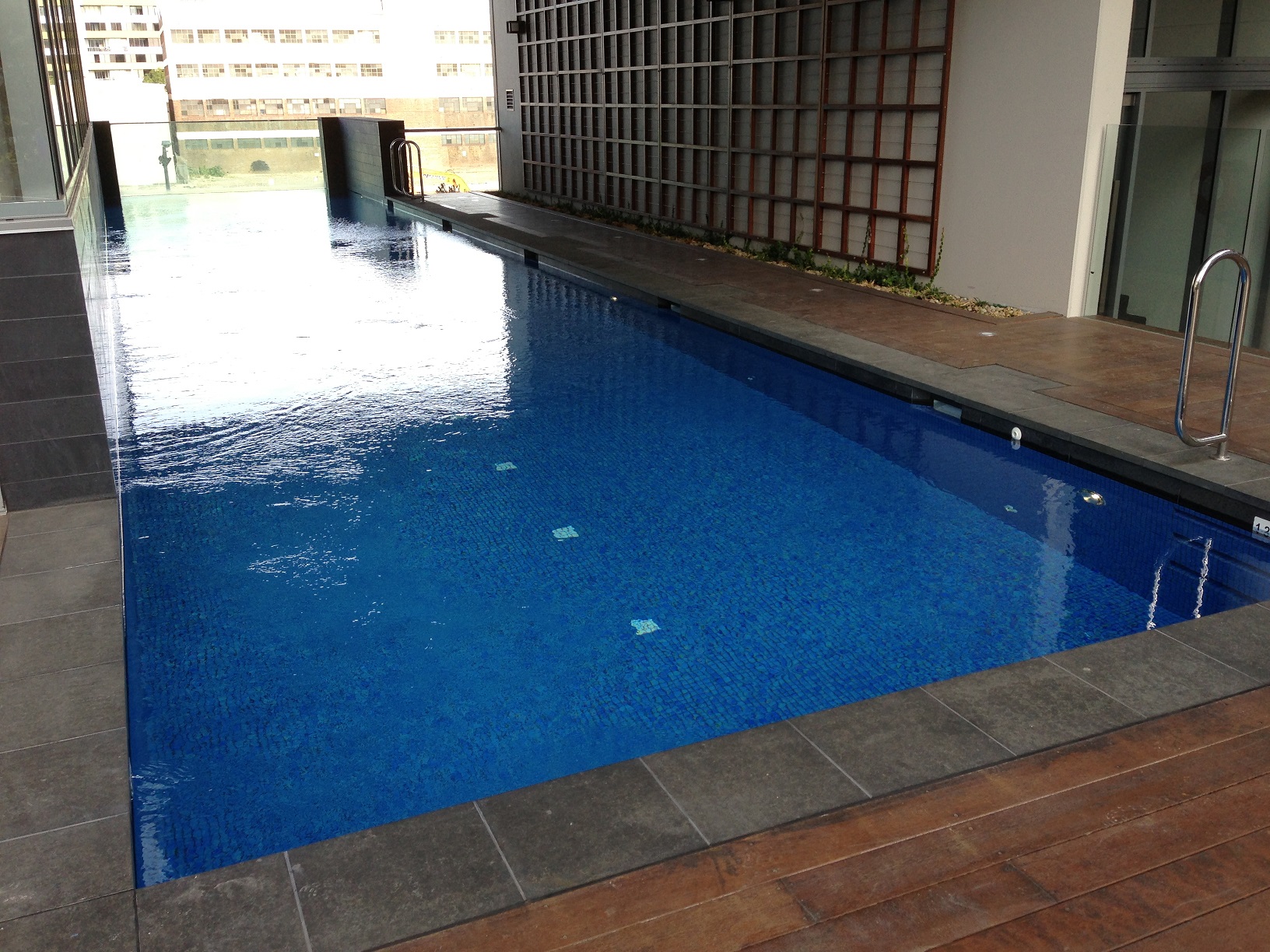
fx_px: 1211
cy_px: 476
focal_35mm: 33
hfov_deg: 55.4
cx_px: 635
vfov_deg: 42.9
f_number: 2.4
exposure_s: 1/226
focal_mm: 4.13
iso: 50
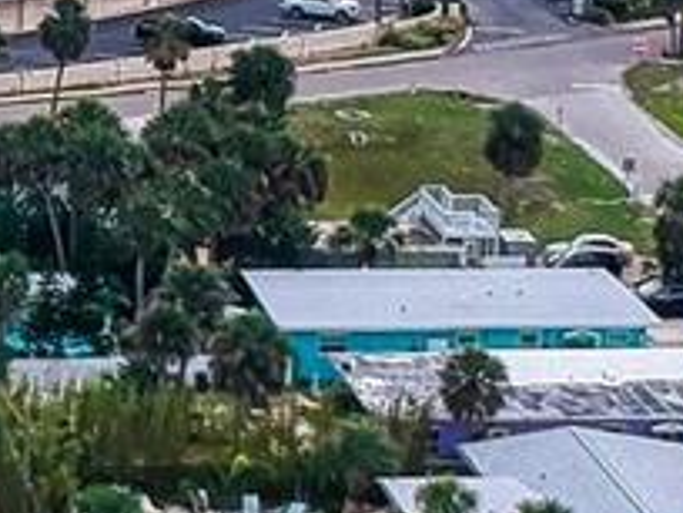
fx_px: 3867
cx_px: -285
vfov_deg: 7.6
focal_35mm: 196
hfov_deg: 9.8
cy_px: 137
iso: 102
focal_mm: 4.49
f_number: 2.6
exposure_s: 1/3200
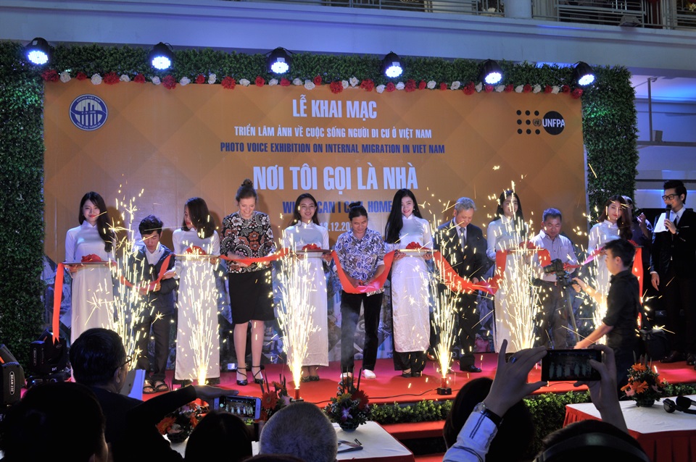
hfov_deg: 53.2
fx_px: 695
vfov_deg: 36.8
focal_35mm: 36
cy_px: 231
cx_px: 348
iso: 200
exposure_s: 1/50
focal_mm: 24
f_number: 7.1
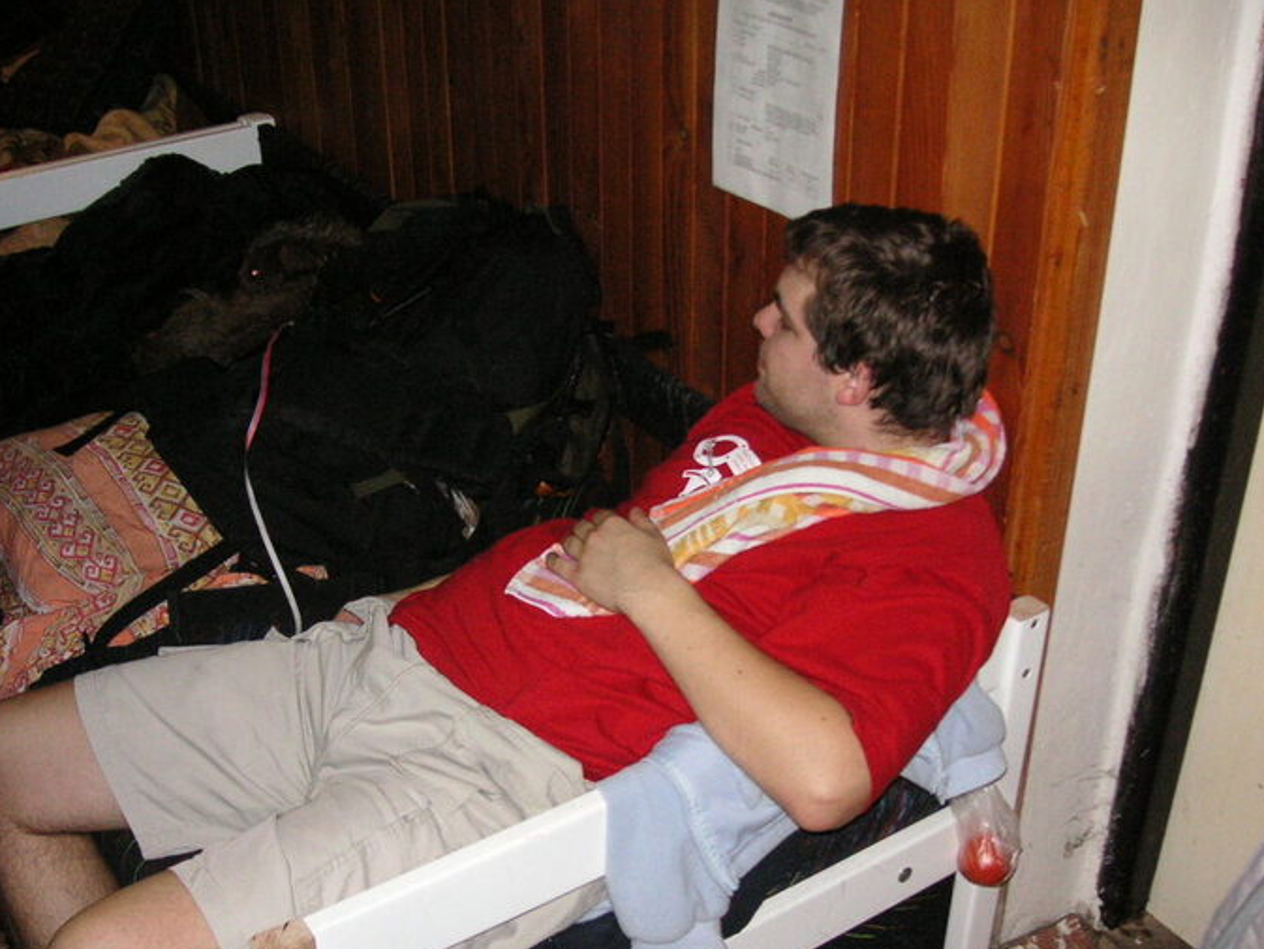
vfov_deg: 32.8
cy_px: 562
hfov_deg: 42.9
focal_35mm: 44
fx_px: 1607
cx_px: 612
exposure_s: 1/45
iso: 160
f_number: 2.8
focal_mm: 6.1
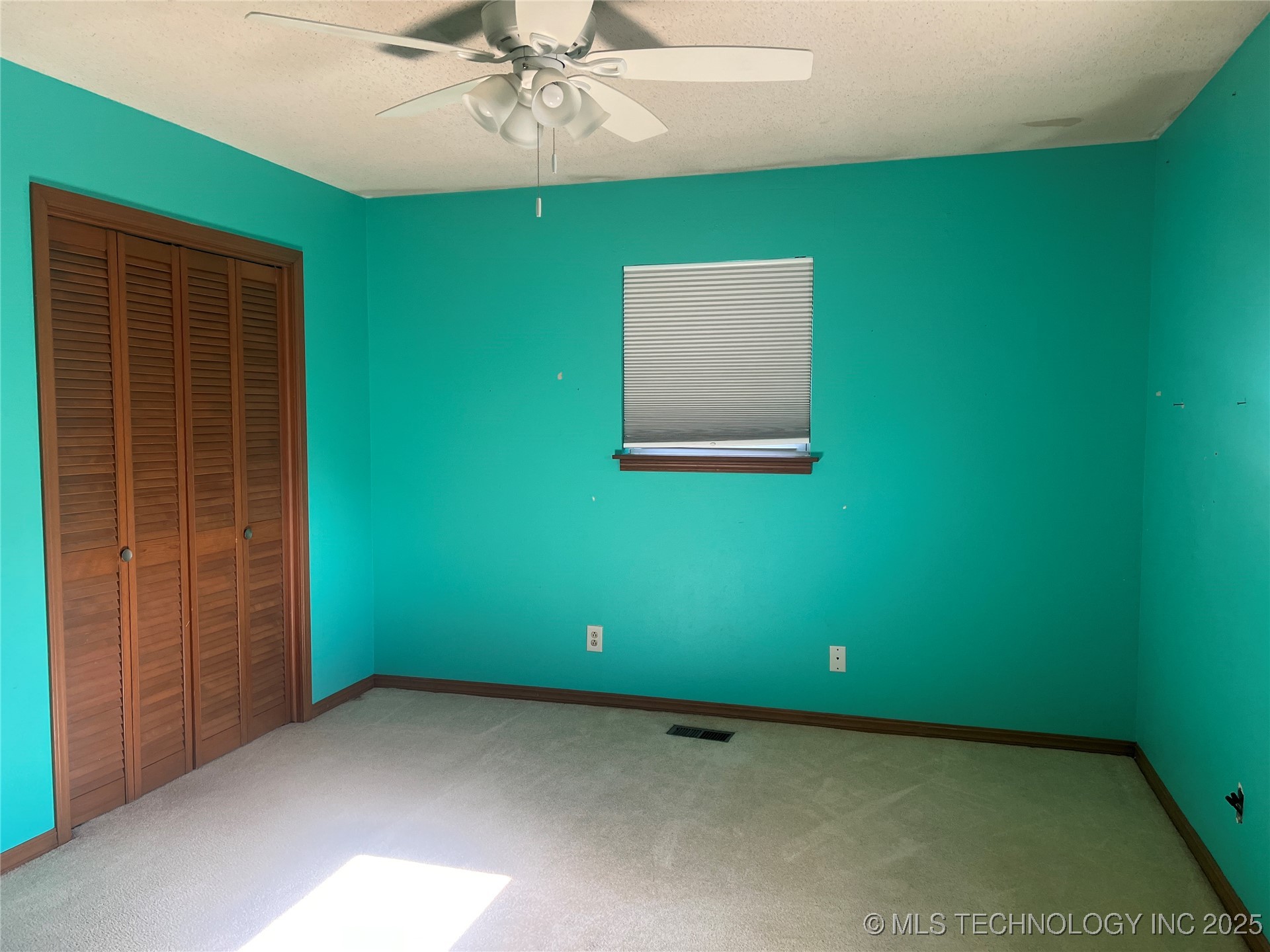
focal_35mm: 26
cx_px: 635
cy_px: 476
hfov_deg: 67.3
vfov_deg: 53.1
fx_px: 954
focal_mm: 5.7
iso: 125
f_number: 1.5
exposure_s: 1/121
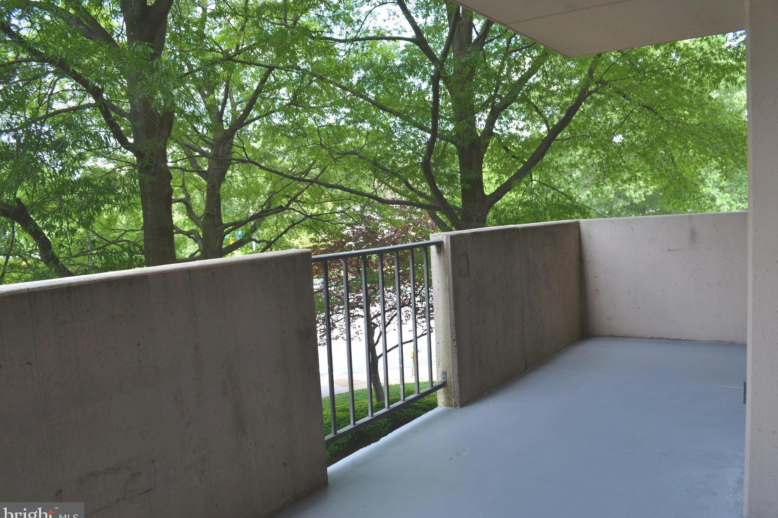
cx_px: 400
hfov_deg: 65.5
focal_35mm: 28
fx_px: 605
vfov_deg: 46.4
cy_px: 262
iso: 360
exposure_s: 1/125
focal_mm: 18
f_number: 5.6
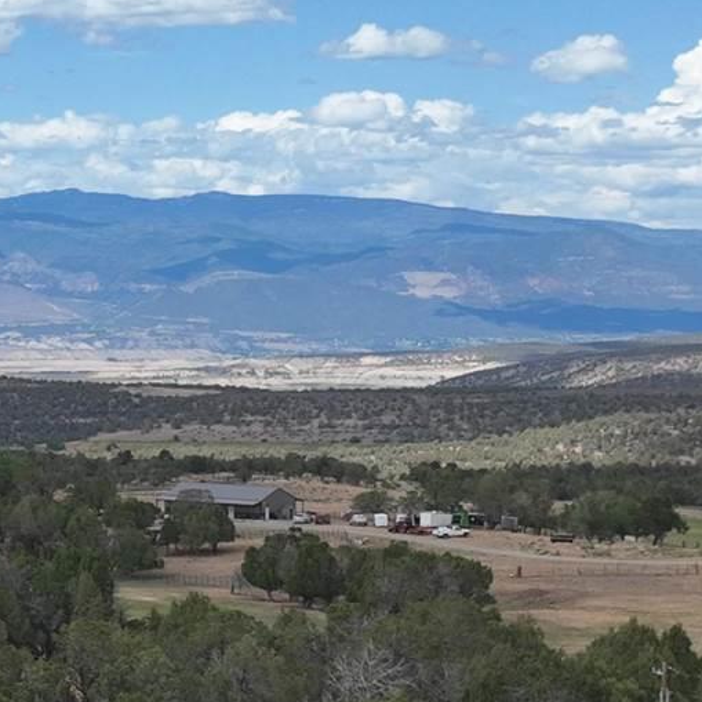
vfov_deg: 13.6
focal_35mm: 128
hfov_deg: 11.8
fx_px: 2937
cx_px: -807
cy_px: 281
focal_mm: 12.29
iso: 140
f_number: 2.8
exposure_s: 1/2500
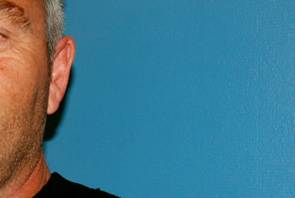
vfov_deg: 11.9
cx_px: -38
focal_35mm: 116
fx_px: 948
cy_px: 97
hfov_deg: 17.1
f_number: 4
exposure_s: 1/60
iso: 400
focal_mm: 25
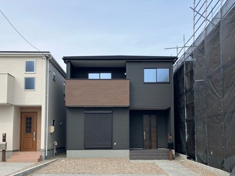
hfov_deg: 50.2
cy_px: 115
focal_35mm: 37
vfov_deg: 38.3
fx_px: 251
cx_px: 120
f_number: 1.8
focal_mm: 3.99
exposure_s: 1/1279
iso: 32
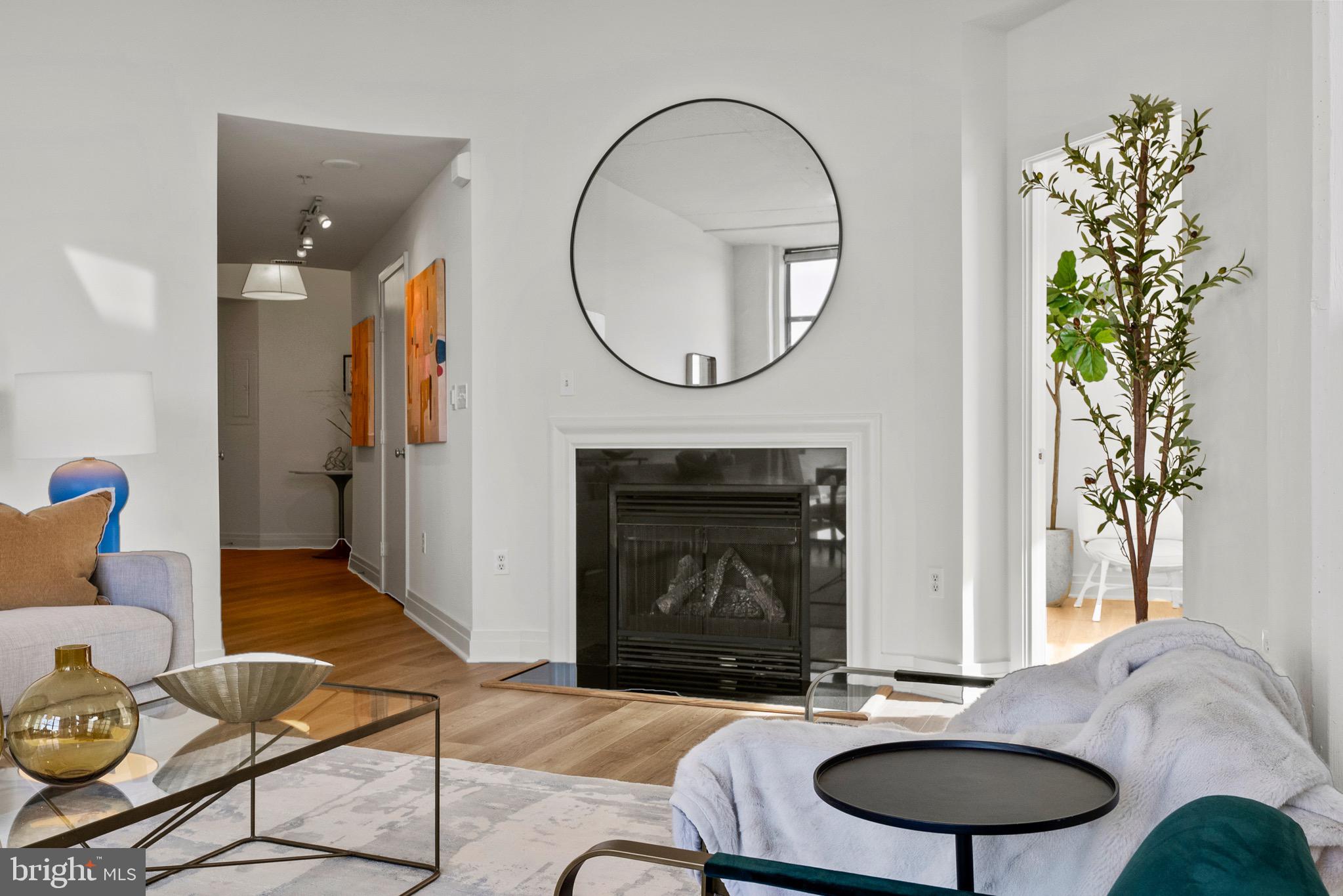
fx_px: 1119
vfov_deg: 43.6
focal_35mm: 30
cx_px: 672
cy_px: 448
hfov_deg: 61.9
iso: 800
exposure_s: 1/30
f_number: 7.1
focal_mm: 20
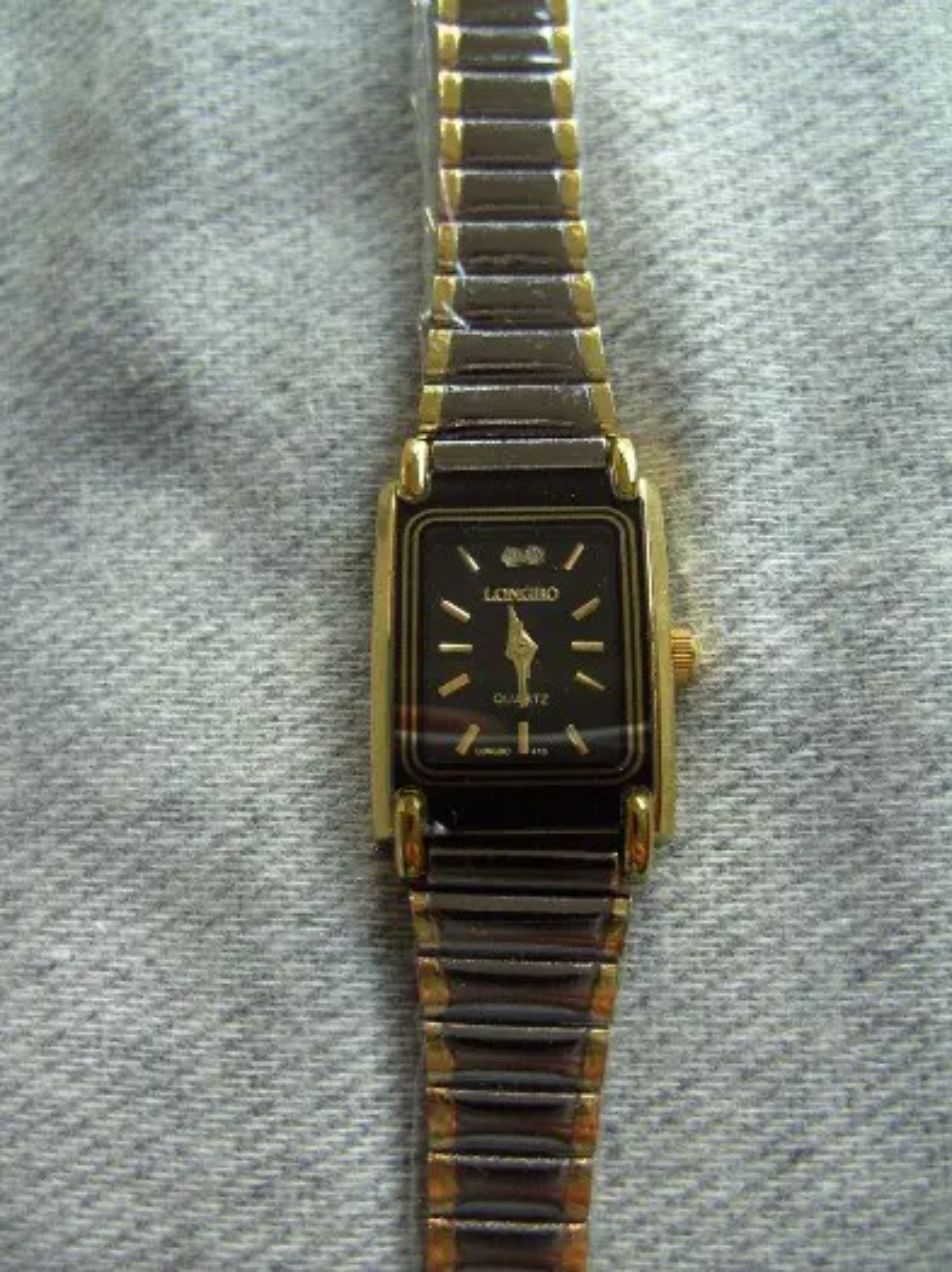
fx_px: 1358
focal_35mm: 37
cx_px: 476
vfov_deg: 50.2
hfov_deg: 38.6
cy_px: 636
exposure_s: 1/25
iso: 100
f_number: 2.8
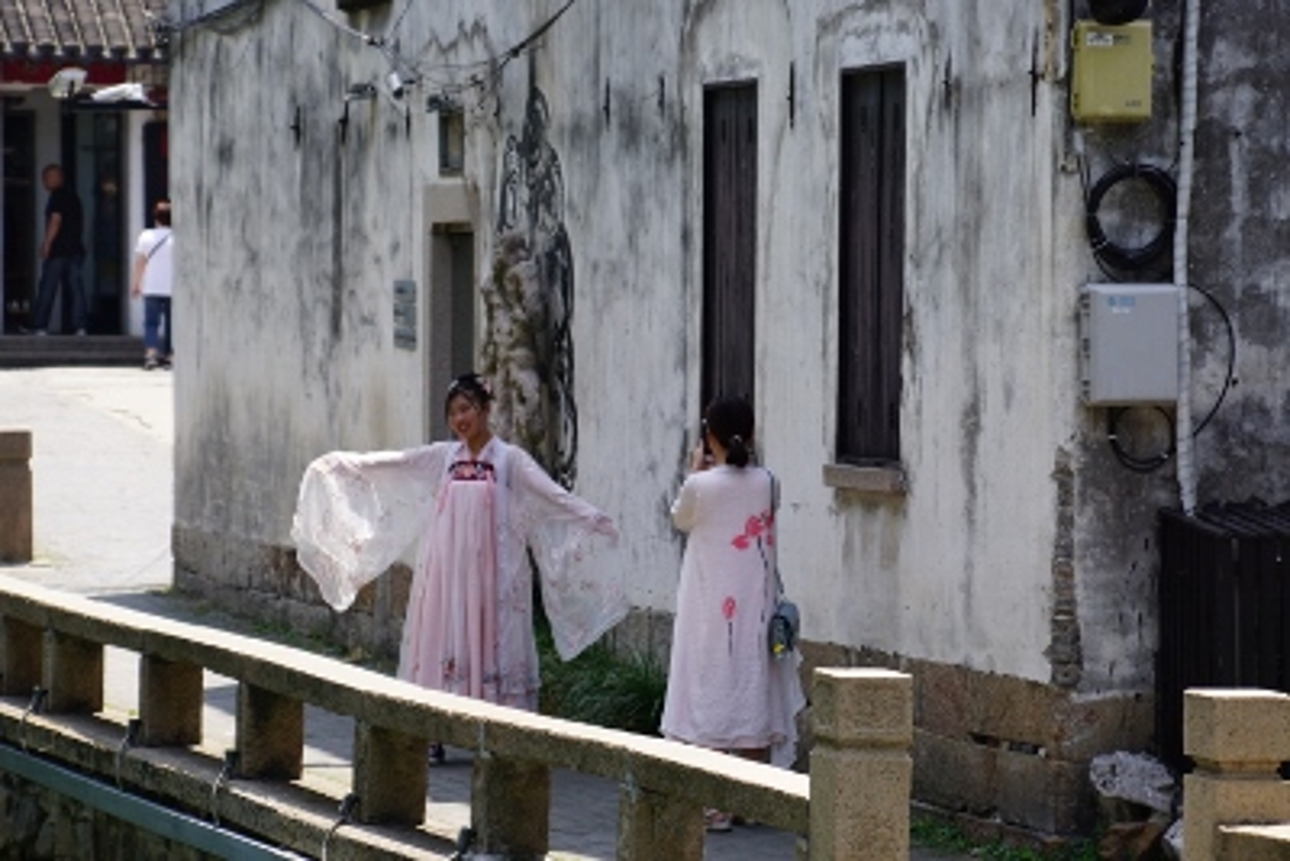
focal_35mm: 202
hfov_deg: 10.2
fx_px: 7258
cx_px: 645
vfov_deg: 6.8
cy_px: 430
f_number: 5.6
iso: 125
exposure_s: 1/250
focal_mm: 135
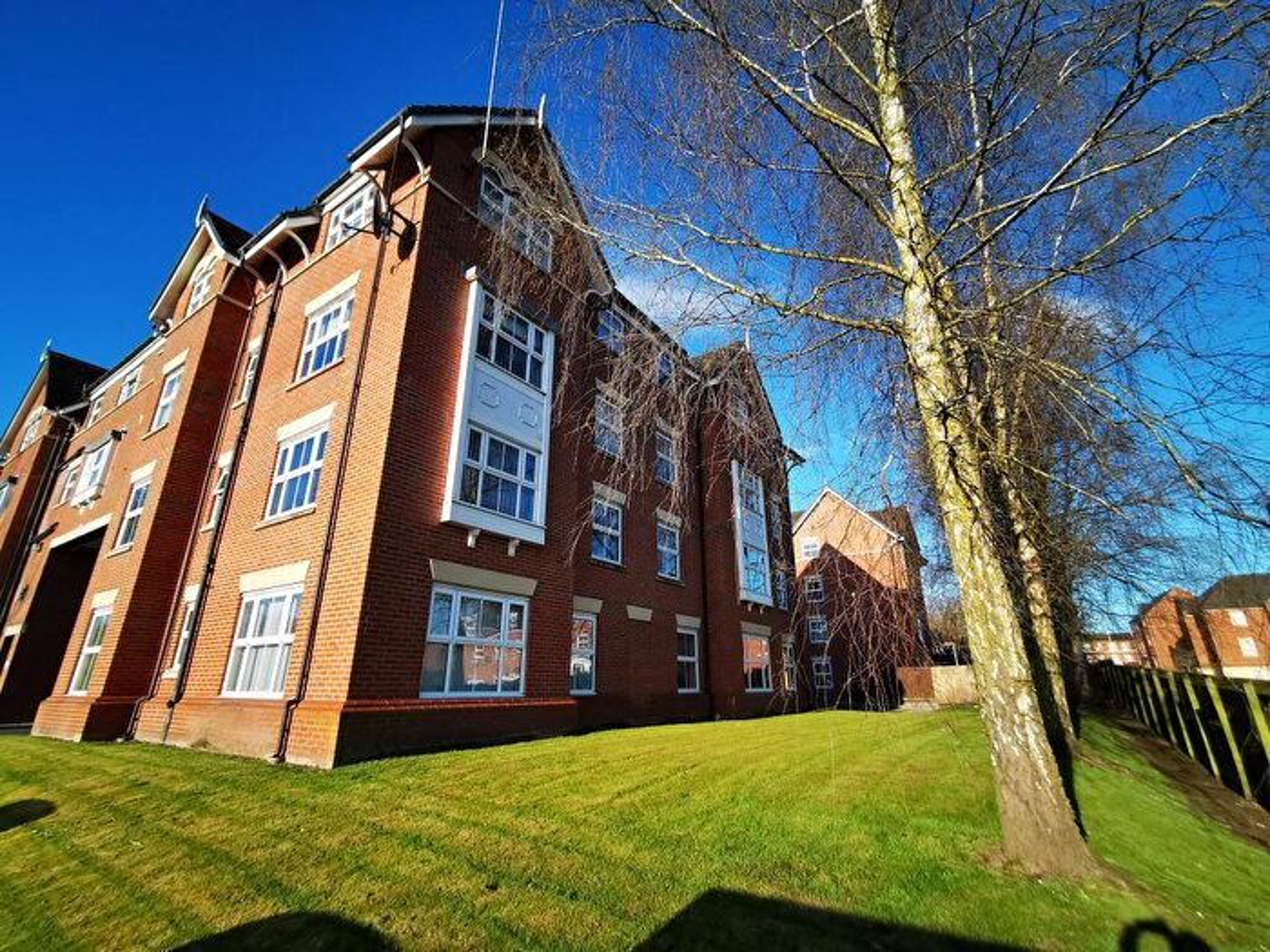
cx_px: 635
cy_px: 476
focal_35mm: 16
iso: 50
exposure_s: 1/512
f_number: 2.2
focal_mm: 2.35
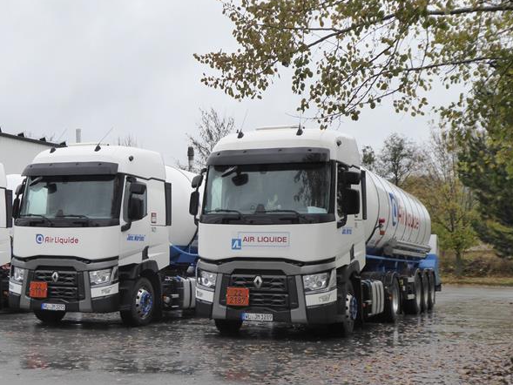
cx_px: 166
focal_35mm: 53
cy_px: 217
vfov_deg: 27.5
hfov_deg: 35.8
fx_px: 786
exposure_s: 1/200
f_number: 3.7
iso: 200
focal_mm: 6.7
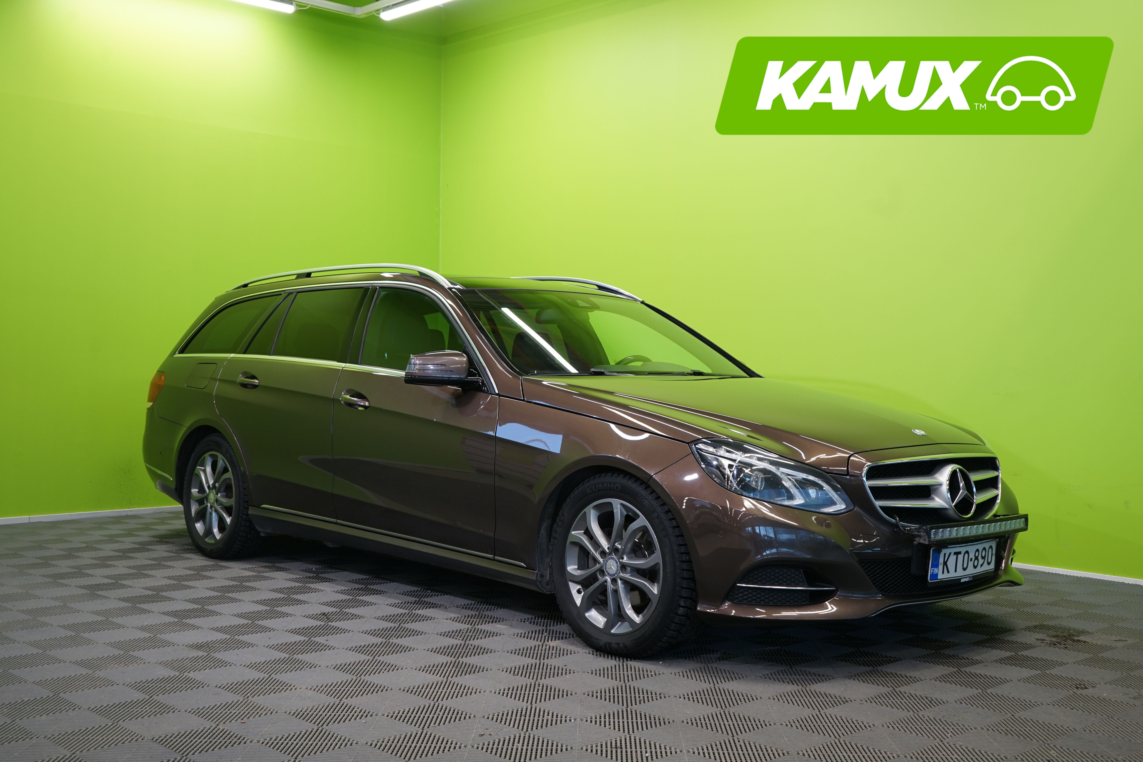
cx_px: 572
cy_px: 381
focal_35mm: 39
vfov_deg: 34.2
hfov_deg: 49.6
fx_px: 1238
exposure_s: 1/25
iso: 400
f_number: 5.6
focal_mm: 39
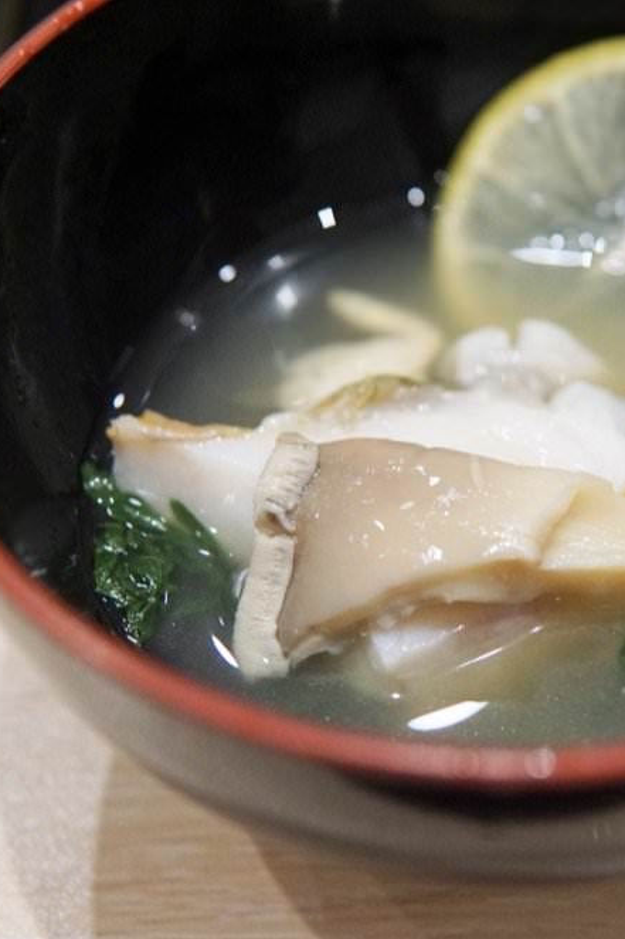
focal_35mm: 68
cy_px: 471
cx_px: 507
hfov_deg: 19.8
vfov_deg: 29.7
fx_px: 1772
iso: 1600
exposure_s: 1/160
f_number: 2.8
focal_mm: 30
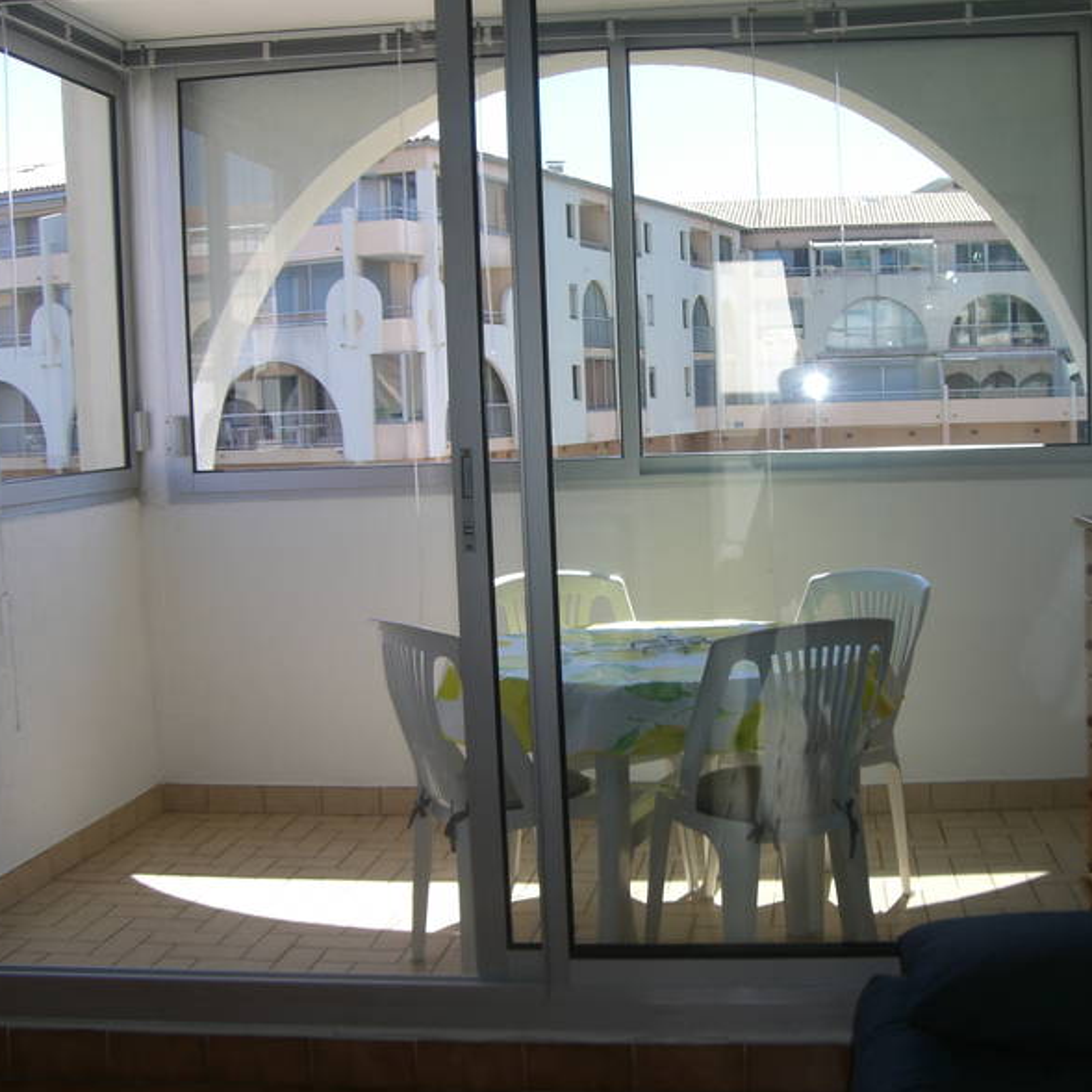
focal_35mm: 45
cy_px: 547
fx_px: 1606
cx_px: 675
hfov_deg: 37.4
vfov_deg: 37.6
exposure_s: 1/200
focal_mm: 6.2
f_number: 4.3
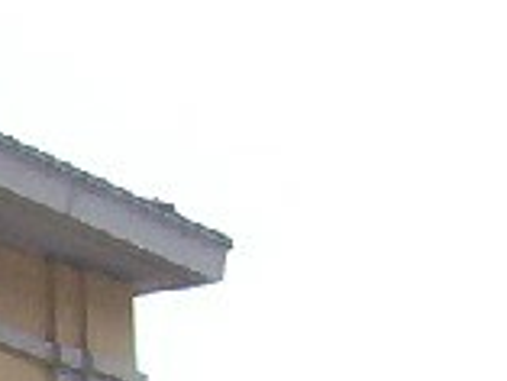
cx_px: -907
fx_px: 3972
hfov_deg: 6.7
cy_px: 736
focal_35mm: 271
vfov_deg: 5.4
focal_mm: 5.54
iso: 100
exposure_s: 1/527
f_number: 5.24
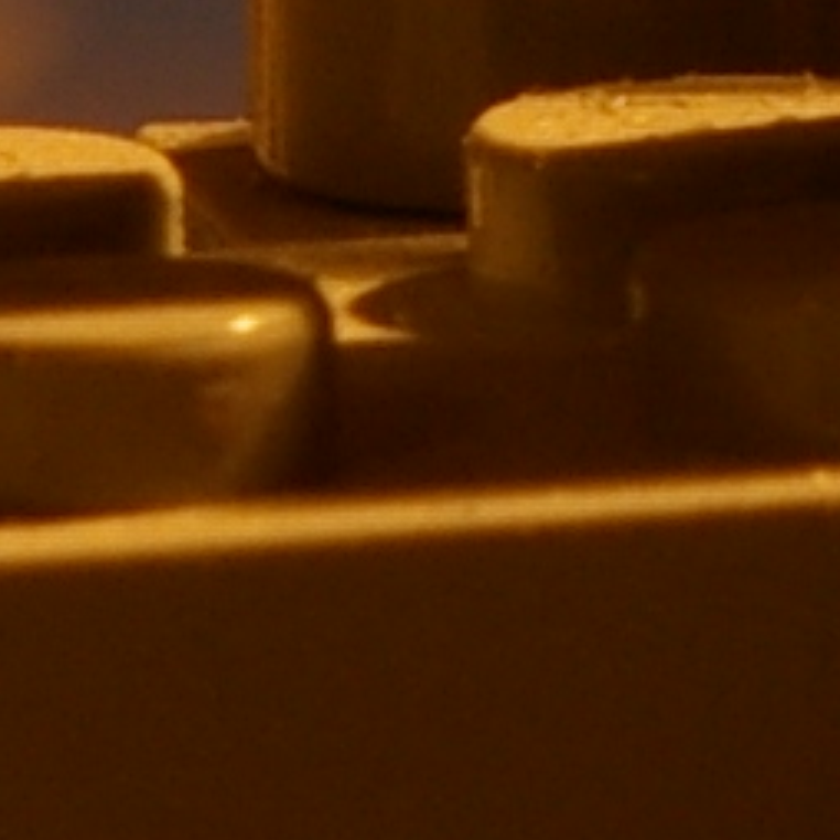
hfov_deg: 2.1
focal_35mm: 831
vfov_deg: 2.1
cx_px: 1849
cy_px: -443
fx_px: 22815
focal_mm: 55
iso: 200
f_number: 19
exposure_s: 1.5
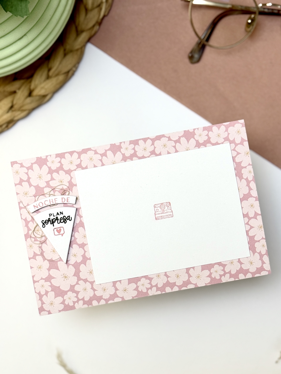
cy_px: 187
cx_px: 140
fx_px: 519
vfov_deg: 39.7
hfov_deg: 30.3
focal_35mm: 48
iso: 80
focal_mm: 6.76
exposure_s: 1/121
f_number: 1.78
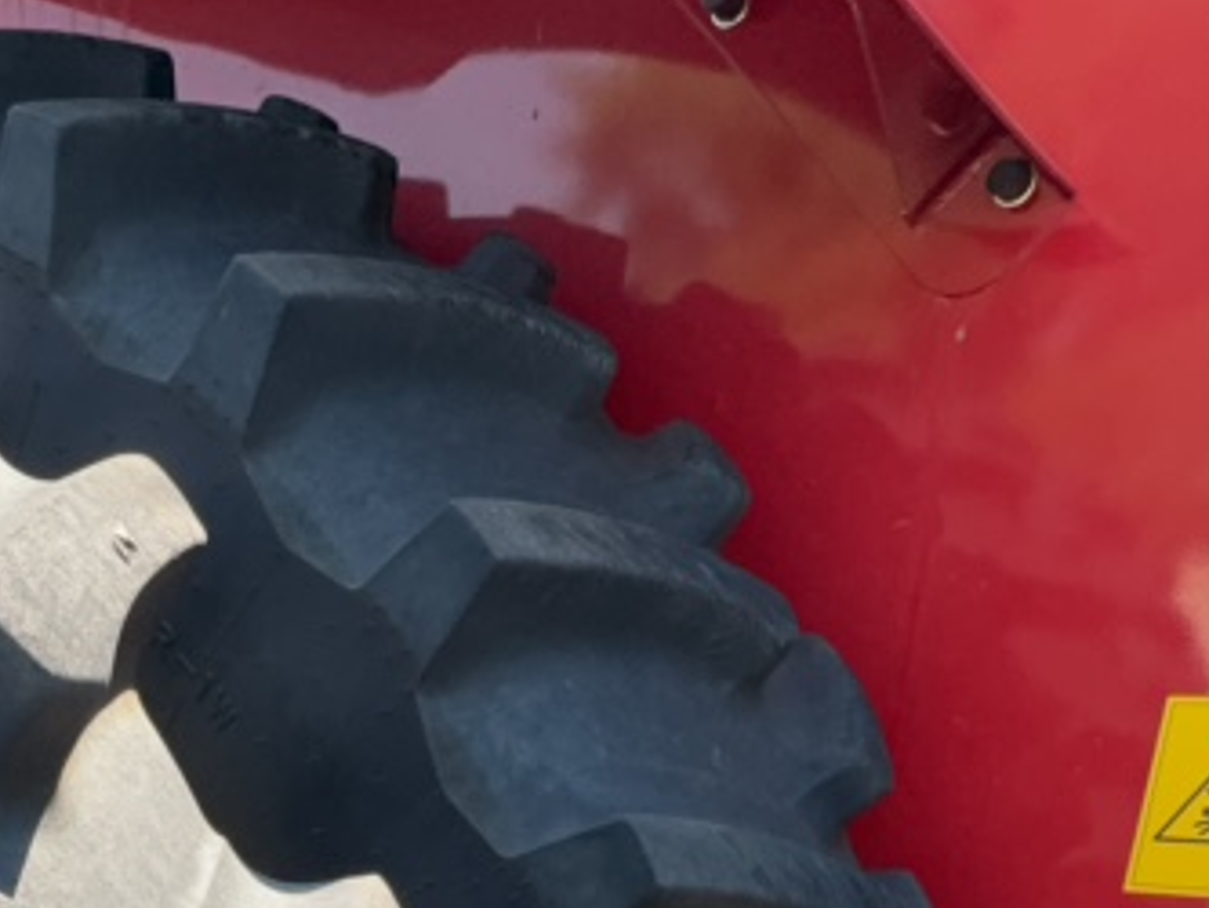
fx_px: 1502
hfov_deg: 41.0
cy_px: 1260
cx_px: 160
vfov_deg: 26.8
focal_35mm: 43
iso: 50
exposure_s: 1/277
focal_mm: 2.22
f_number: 2.2
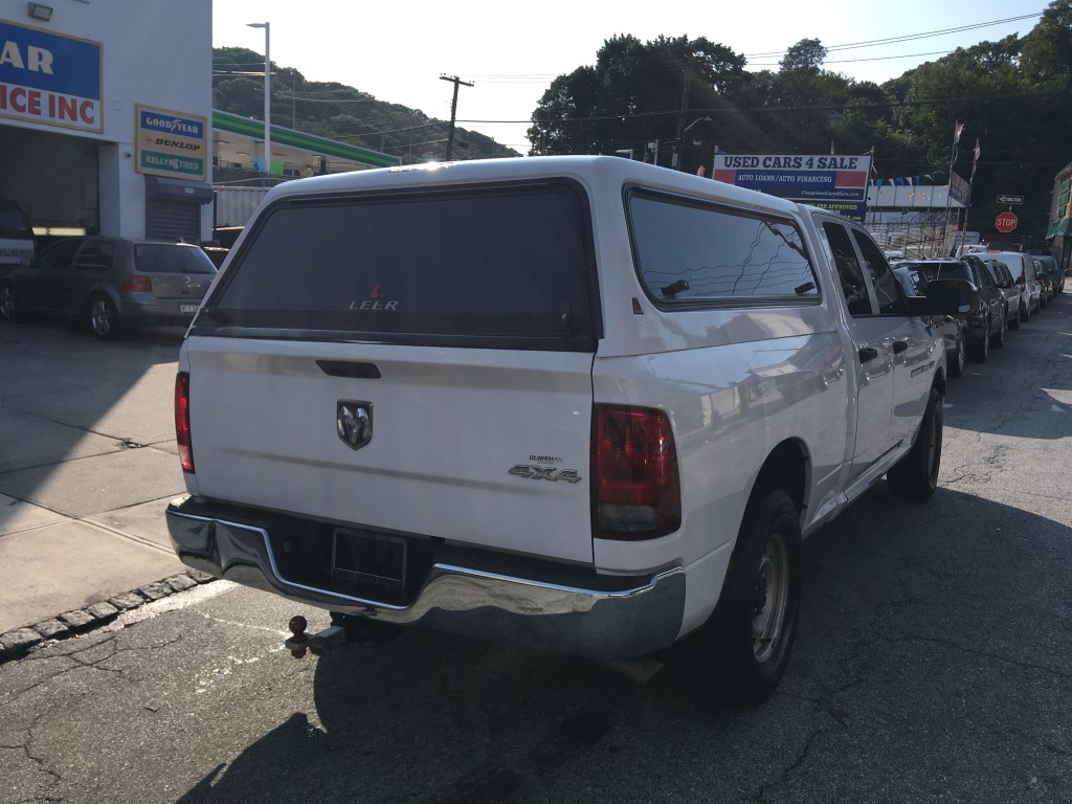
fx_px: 898
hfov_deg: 61.7
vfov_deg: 48.2
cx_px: 536
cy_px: 402
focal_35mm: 29
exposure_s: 1/1350
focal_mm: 4.15
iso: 25
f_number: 2.2
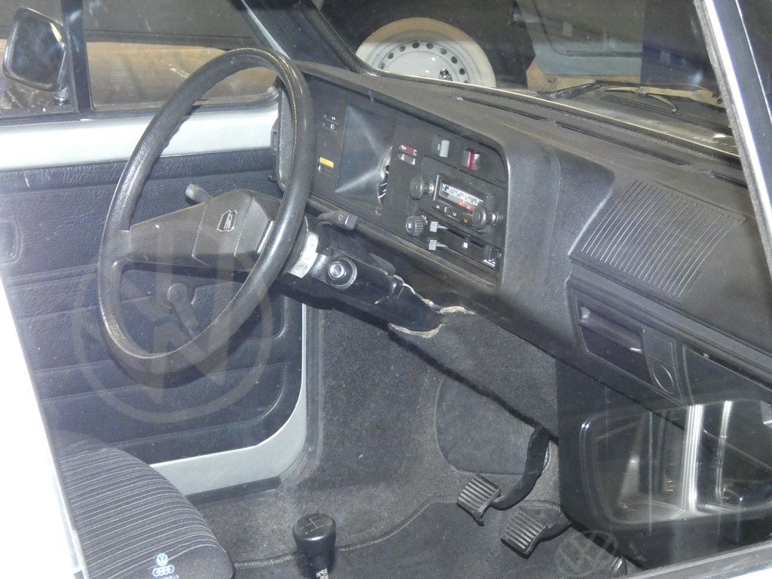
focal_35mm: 81
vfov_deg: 18.2
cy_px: 290
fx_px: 1806
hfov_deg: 24.1
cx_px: 386
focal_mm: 14.5
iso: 1250
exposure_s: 1/250
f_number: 4.5
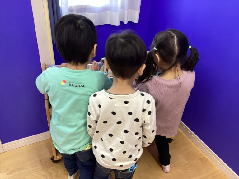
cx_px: 120
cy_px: 90
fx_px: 214
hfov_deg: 58.4
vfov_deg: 45.4
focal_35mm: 31
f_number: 2.4
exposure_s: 1/50
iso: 100
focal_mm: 3.3
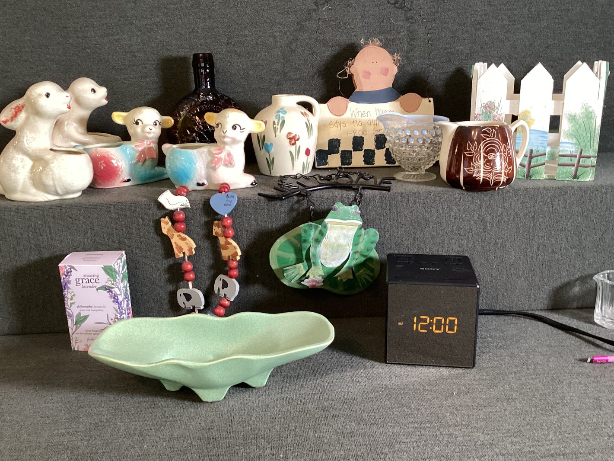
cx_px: 321
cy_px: 221
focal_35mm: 33
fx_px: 585
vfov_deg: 42.9
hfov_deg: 55.3
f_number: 2.4
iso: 200
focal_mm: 3.3
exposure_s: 1/50
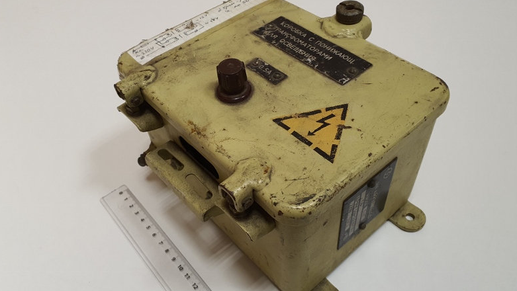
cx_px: 256
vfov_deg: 40.2
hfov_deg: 66.0
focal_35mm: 29
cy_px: 147
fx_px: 398
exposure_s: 1/50
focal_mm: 4.3
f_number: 2.4
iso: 200
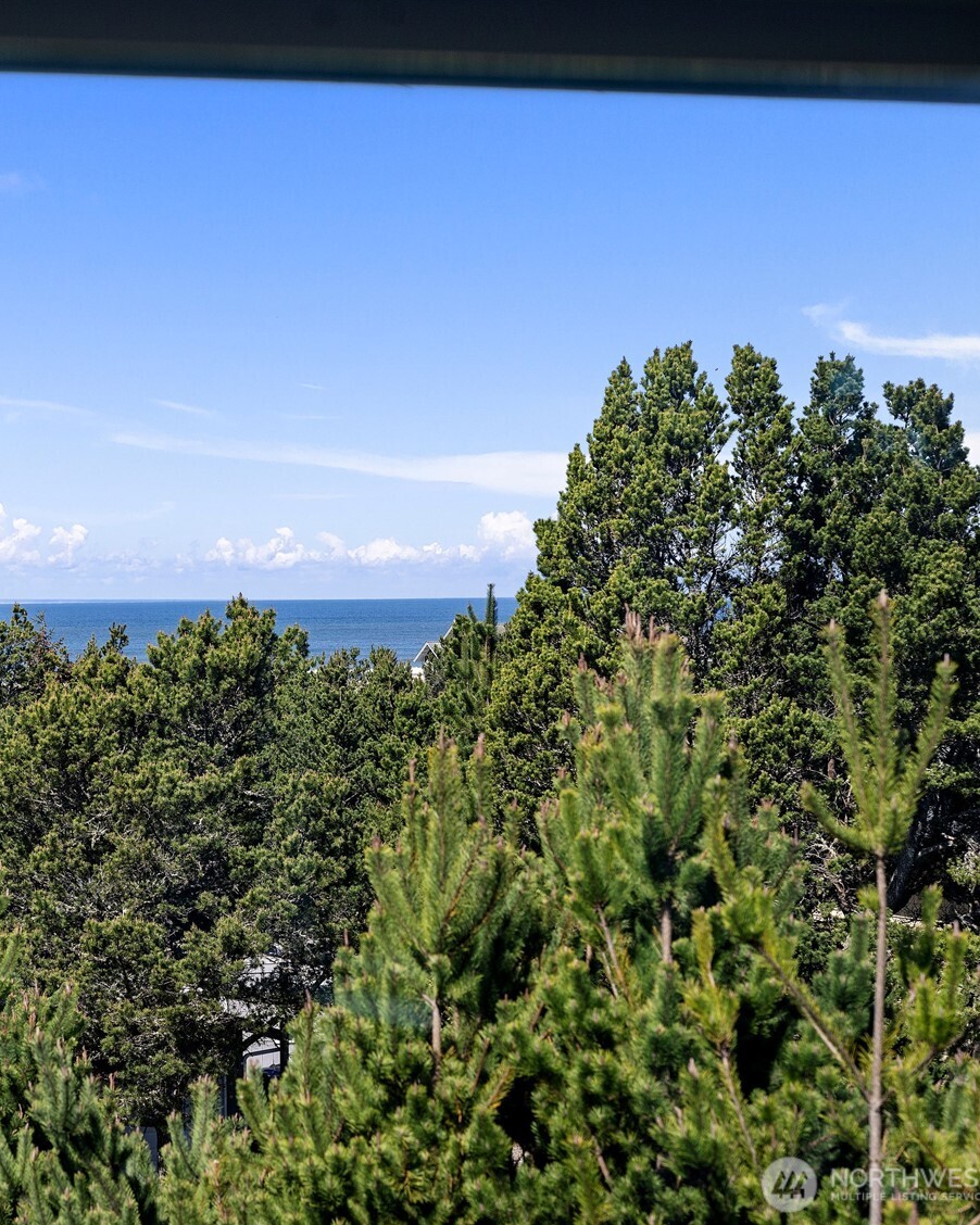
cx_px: 105
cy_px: 612
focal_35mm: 120
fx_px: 4352
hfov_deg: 12.8
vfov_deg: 16.0
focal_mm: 85
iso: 200
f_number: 5.6
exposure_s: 1/500
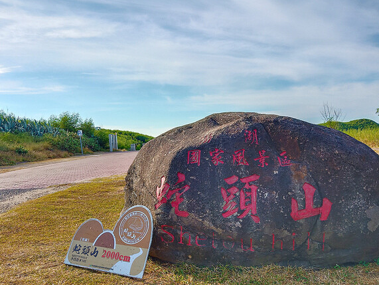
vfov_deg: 49.7
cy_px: 153
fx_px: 307
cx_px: 186
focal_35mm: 28
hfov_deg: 63.4
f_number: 2
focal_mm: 3.87
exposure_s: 1/829
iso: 100
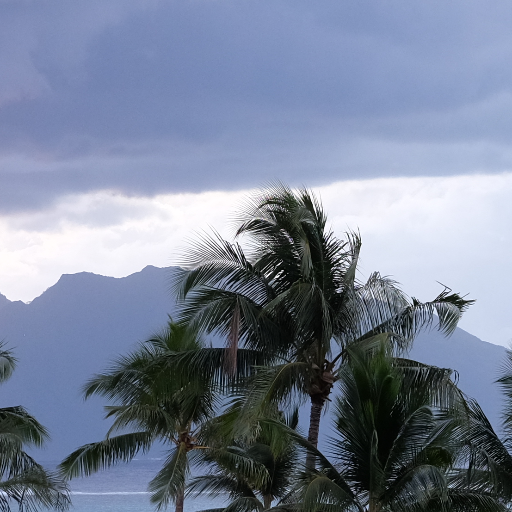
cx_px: -346
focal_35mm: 282
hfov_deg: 6.1
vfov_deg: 6.2
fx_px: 4719
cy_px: 393
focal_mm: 50
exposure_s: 1/56
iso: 800
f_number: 4.5
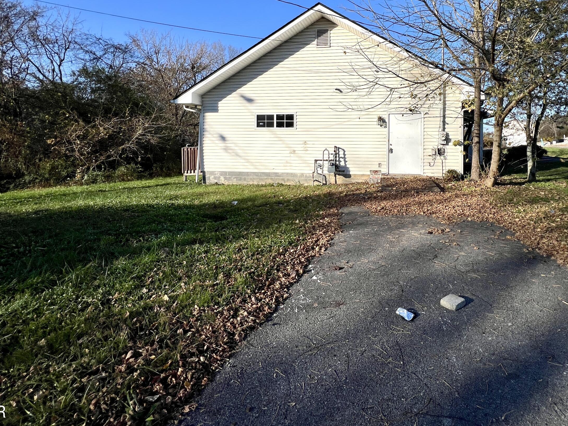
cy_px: 144
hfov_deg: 86.8
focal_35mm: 18
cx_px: 338
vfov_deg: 69.7
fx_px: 295
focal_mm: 1.57
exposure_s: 1/2320
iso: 32
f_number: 1.8
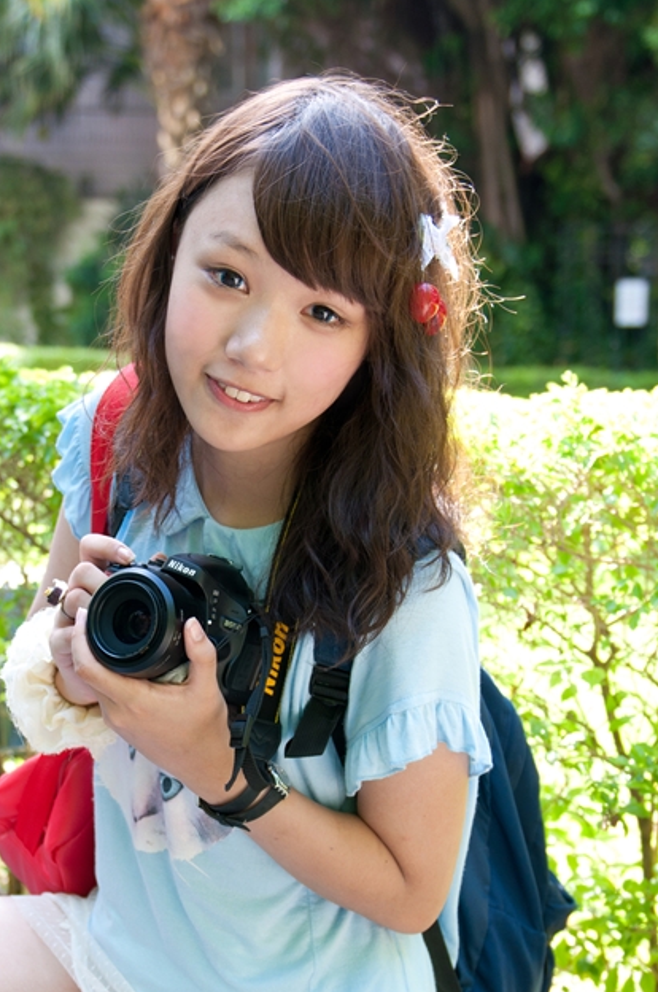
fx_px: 1815
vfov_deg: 30.3
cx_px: 163
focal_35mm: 66
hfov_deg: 20.4
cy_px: 672
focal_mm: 28
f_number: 2.8
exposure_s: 1/160
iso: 200
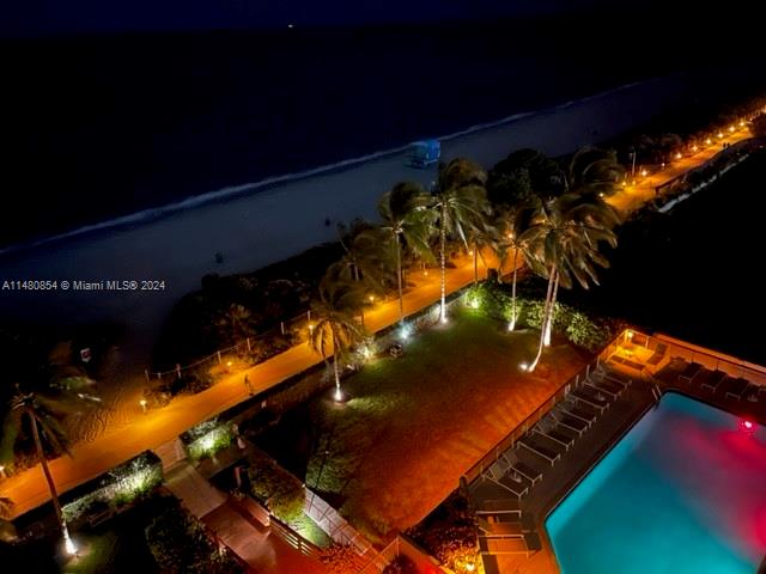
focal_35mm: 26
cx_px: 383
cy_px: 287
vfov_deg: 53.1
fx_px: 575
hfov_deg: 67.3
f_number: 1.6
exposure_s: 1/9
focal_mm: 5.1
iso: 2000
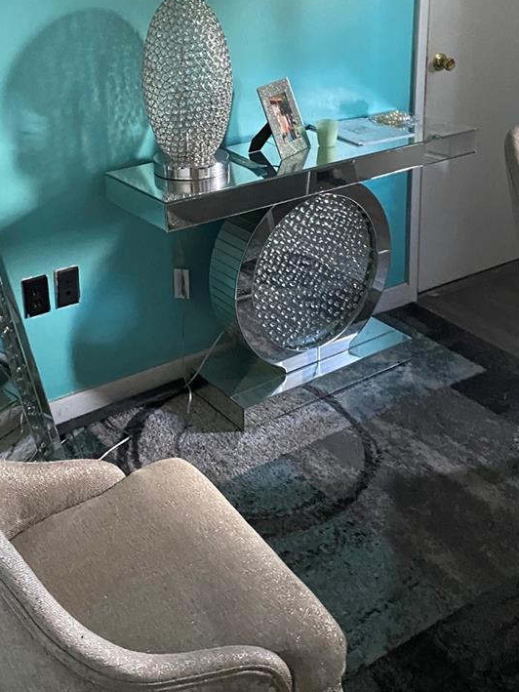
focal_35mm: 44
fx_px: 879
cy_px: 154
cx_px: 258
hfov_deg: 32.9
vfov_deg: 41.4
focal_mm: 4.25
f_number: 1.8
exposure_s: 1/30
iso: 640
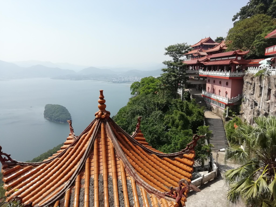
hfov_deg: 67.3
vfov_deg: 53.1
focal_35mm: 26
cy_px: 104
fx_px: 207
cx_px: 138
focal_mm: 3.46
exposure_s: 1/1022
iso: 50
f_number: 2.2
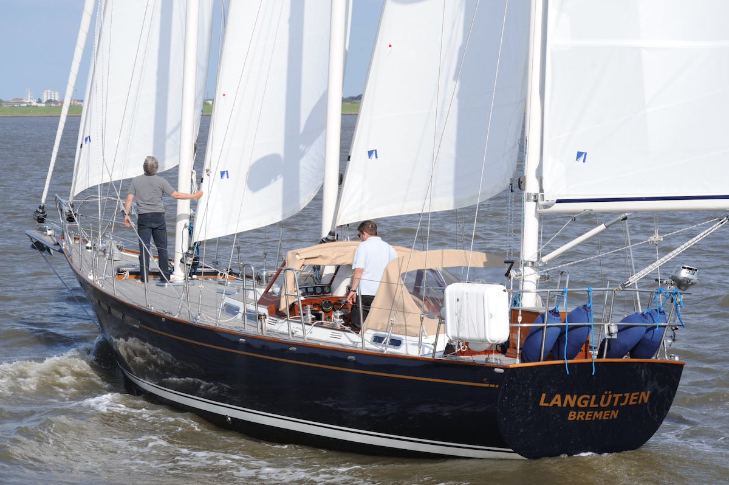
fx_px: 2428
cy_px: 242
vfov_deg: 11.4
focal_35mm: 120
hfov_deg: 17.1
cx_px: 364
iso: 200
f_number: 10
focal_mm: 120
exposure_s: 1/500
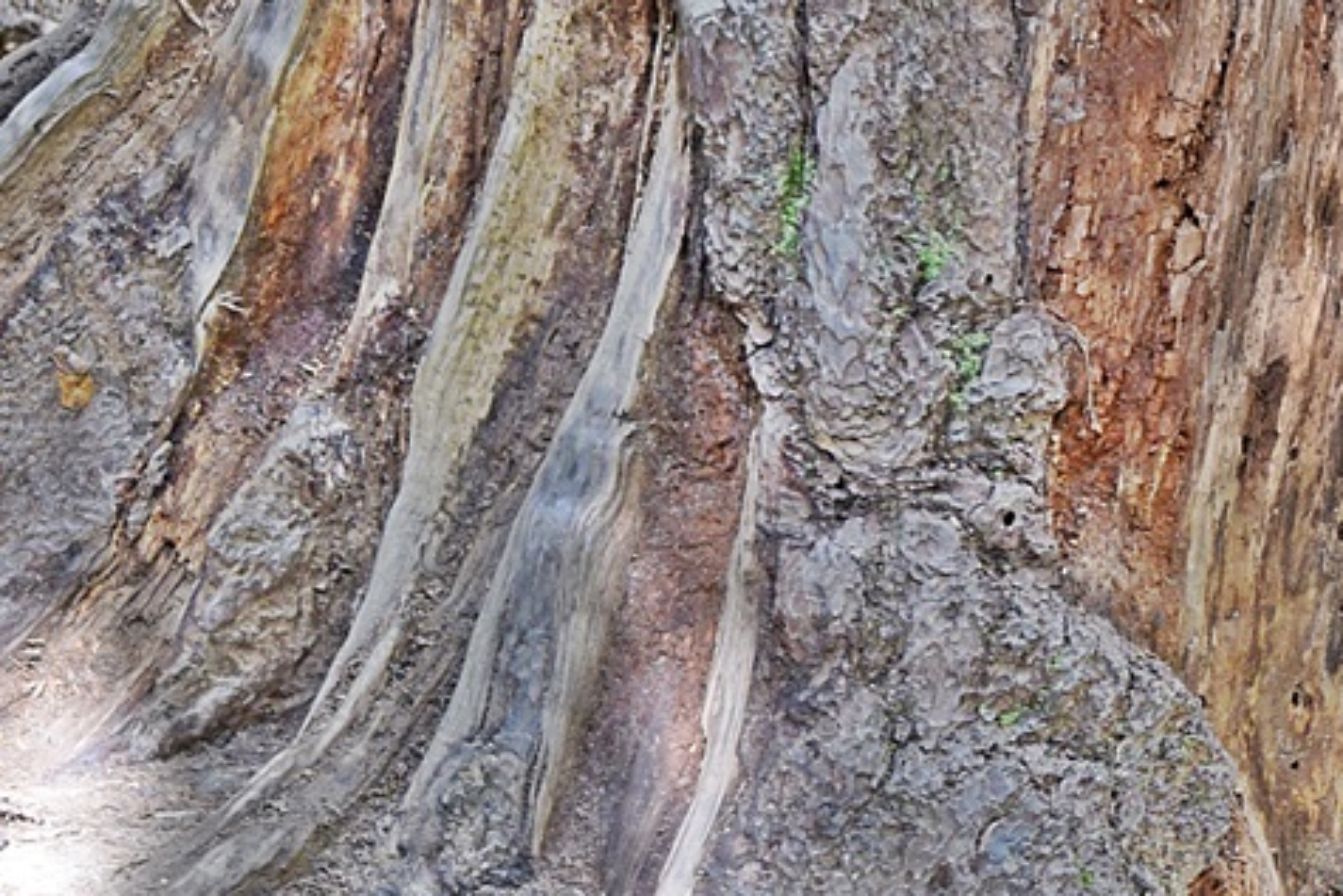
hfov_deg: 19.3
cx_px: 1001
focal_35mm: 105
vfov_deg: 12.9
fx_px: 3918
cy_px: 1
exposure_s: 1/60
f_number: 4
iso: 400
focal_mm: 26
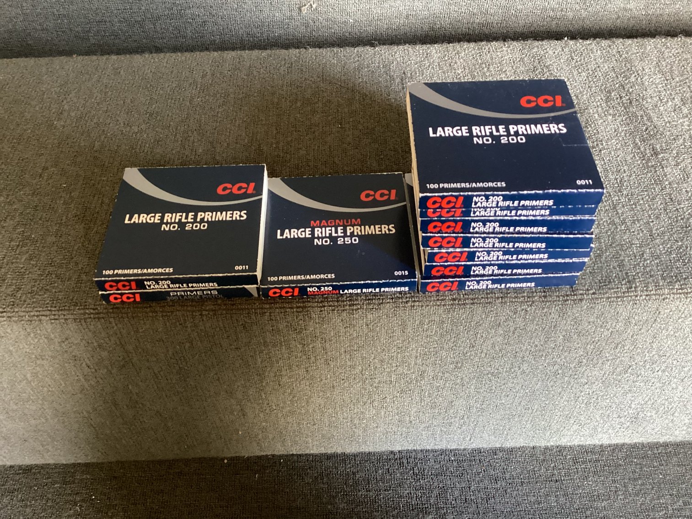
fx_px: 620
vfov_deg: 45.4
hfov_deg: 58.3
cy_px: 260
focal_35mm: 31
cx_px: 346
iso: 400
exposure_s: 1/33
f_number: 2.4
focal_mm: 3.3
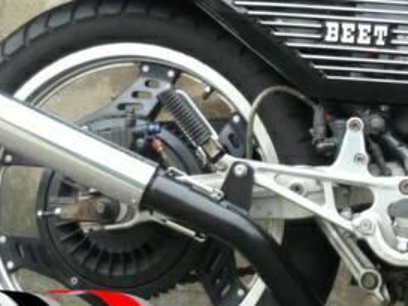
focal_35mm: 164
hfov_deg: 12.0
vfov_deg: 9.1
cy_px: 131
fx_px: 1934
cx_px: 372
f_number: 3
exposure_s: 1/100
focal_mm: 7.2
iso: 100
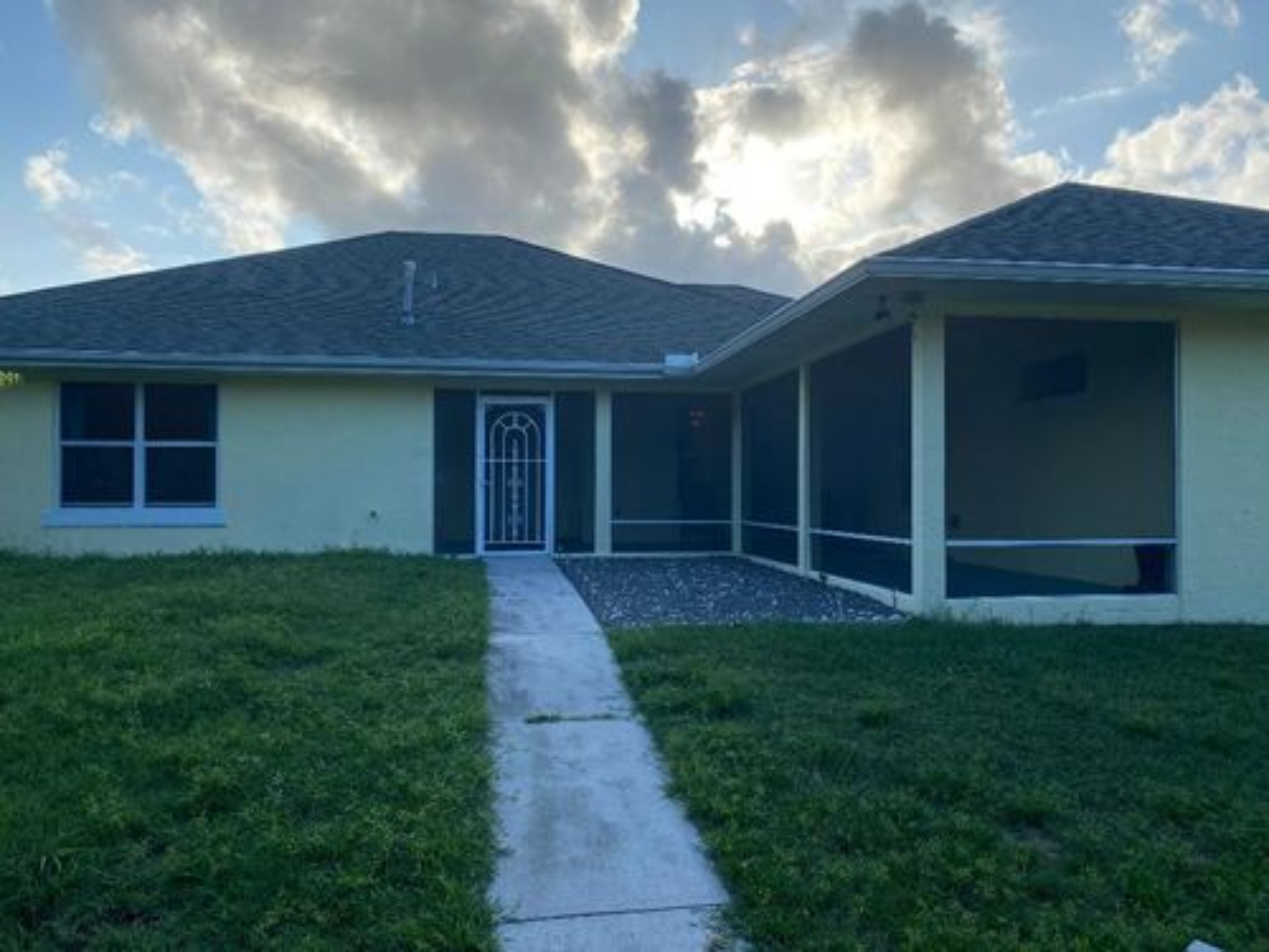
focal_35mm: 26
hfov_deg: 67.3
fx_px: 953
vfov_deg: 53.1
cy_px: 476
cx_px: 634
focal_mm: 4.25
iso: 32
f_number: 1.8
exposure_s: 1/2066
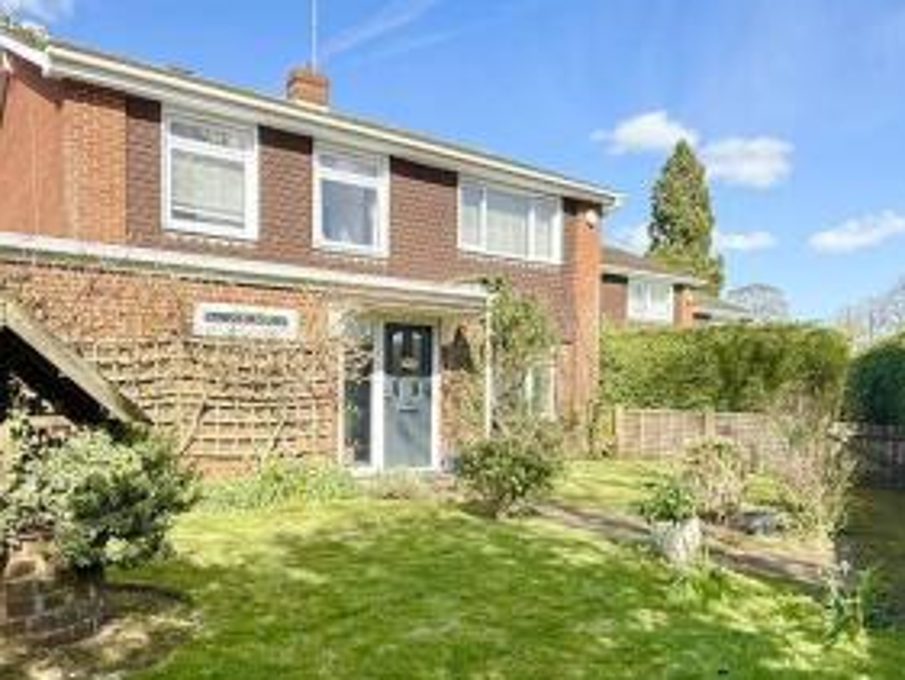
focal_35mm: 29
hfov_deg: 61.6
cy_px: 421
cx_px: 472
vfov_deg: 47.9
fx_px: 758
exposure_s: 1/1033
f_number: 2.2
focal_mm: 2.22
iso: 50
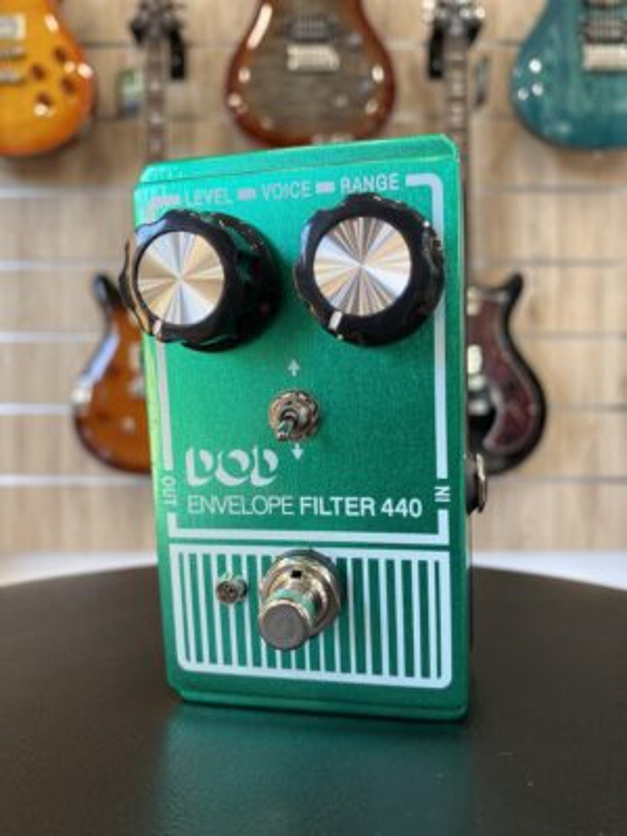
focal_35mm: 26
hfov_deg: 53.1
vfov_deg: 67.3
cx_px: 314
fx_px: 628
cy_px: 418
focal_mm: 4.25
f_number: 1.8
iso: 125
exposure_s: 1/100
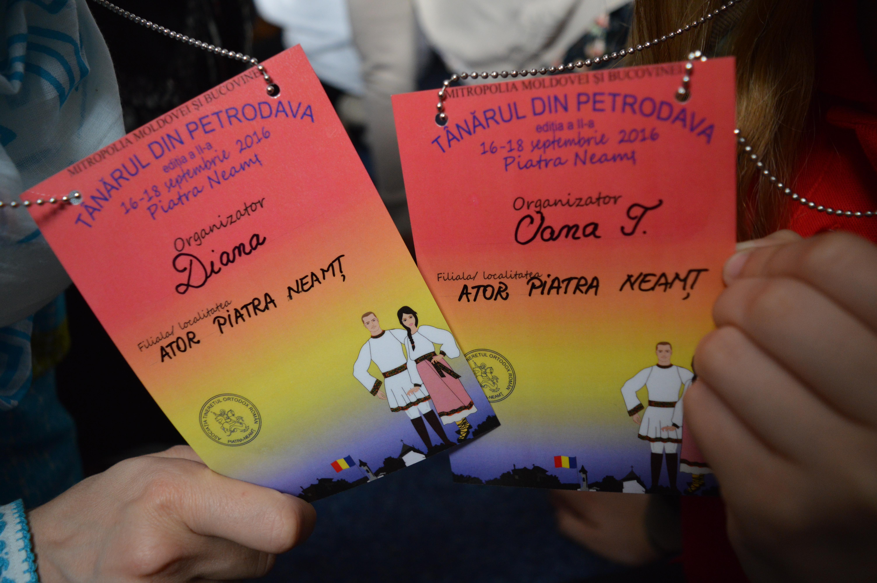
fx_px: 730
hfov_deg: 62.0
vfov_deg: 43.5
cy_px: 292
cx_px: 438
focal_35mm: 30
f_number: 3.5
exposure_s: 1/50
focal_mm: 20
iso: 800
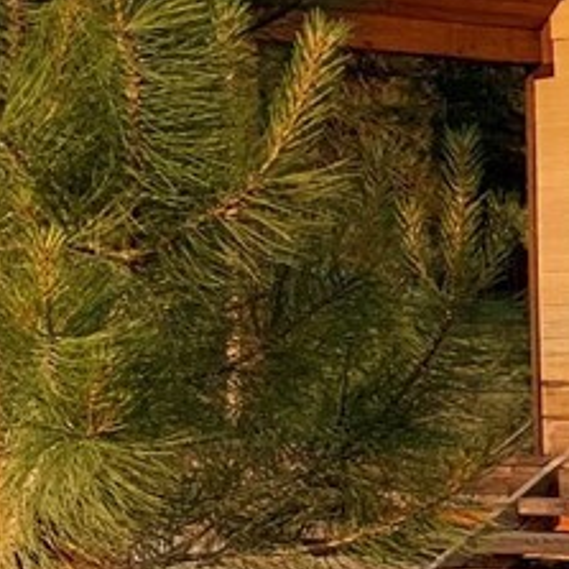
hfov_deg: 9.6
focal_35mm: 165
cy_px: 475
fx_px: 3068
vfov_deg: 10.6
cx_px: 1258
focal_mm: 4.25
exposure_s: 1/332
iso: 25
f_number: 1.8
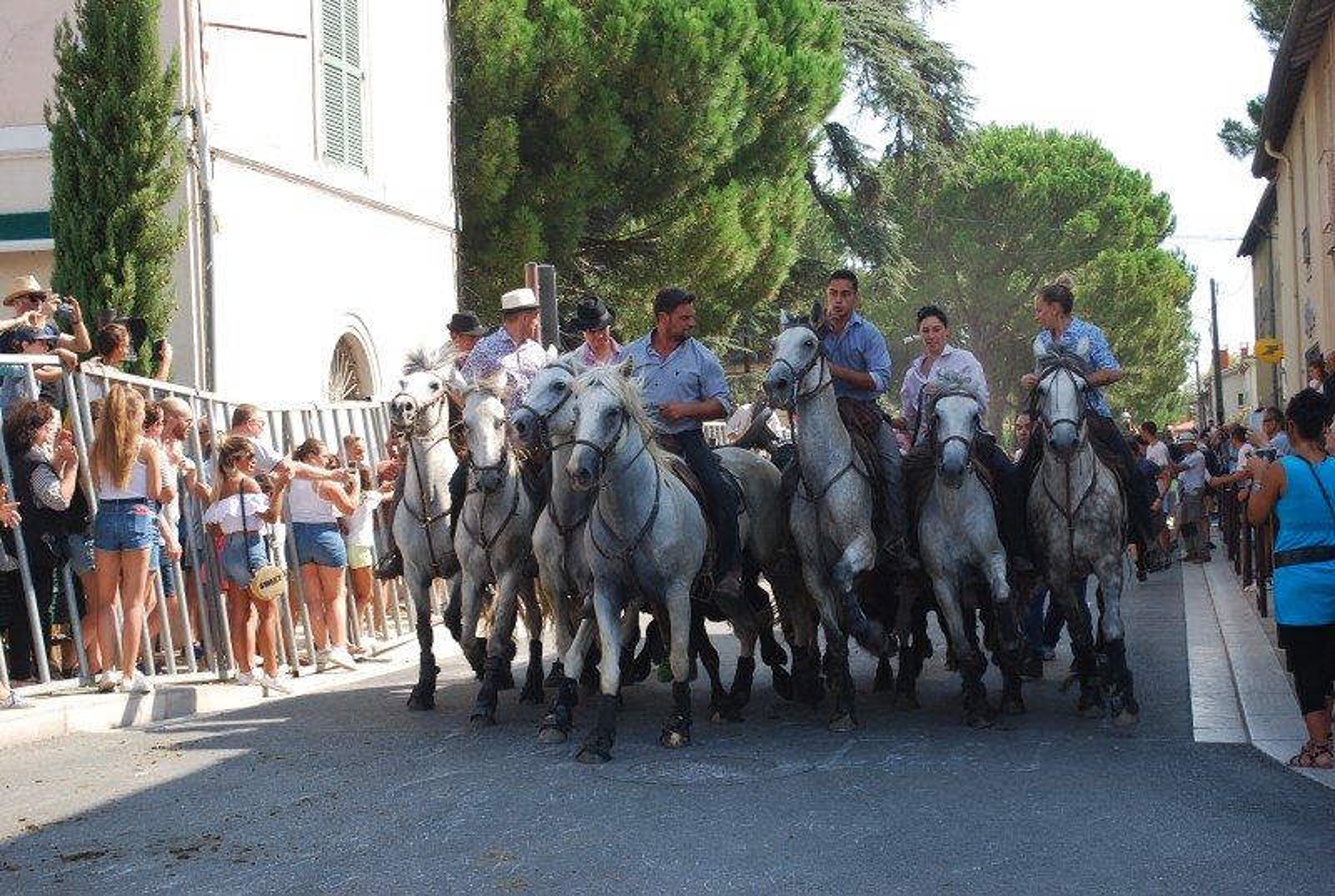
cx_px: 668
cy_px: 448
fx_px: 2230
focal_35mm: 60
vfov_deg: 22.7
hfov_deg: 33.3
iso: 100
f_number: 6.3
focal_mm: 40
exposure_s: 1/160
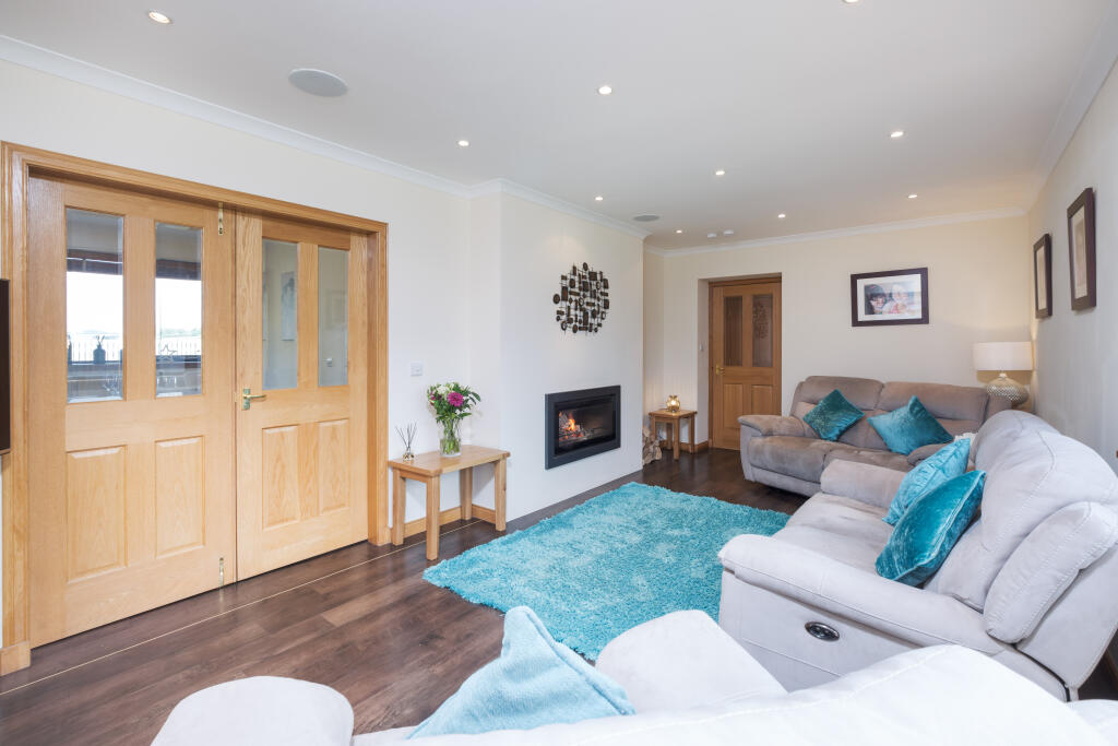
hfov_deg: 100.4
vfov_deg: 77.3
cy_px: 373
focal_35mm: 15
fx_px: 466
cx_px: 559
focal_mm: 10
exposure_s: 1/50
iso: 400
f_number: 6.4
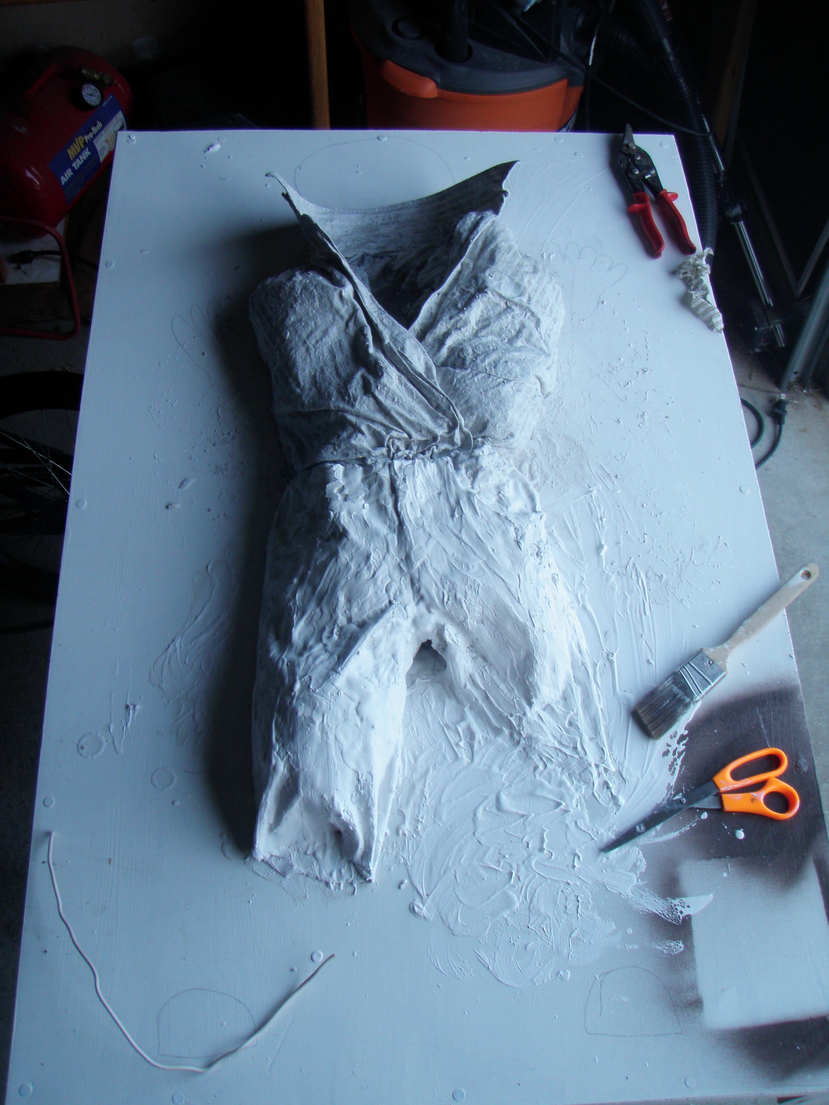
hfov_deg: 37.7
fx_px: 1213
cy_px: 552
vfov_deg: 49.0
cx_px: 414
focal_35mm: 38
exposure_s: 1/40
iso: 80
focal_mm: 6.7
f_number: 3.5
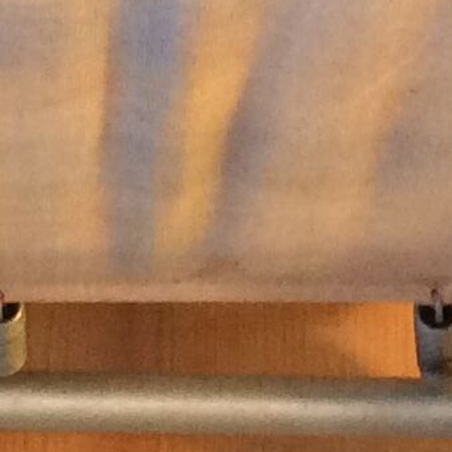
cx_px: 64
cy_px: -284
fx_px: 3176
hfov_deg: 8.1
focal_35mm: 215
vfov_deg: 7.9
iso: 160
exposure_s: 1/25
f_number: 2.4
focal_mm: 3.3
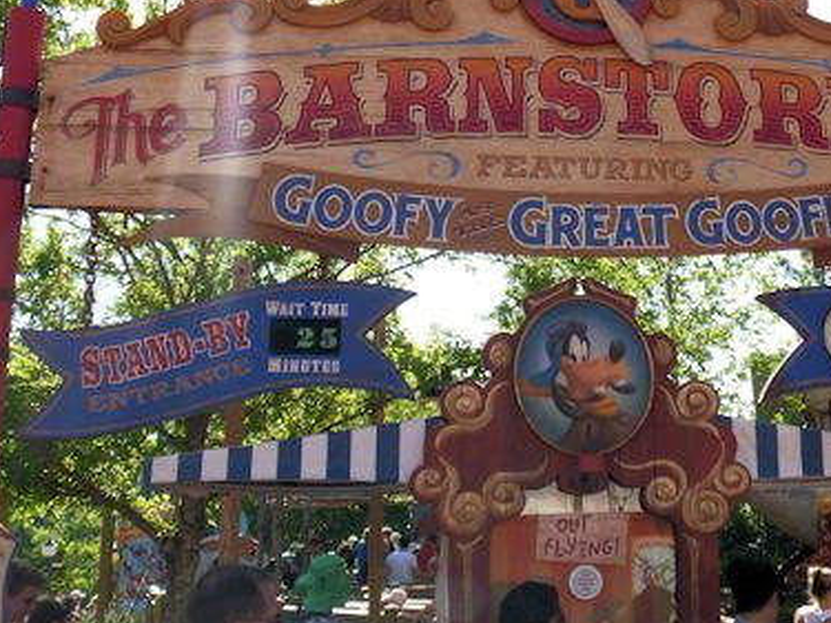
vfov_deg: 25.7
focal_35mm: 56
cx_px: 587
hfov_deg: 33.9
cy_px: 133
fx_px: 1344
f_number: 4.5
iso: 80
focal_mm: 6.3
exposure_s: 1/250
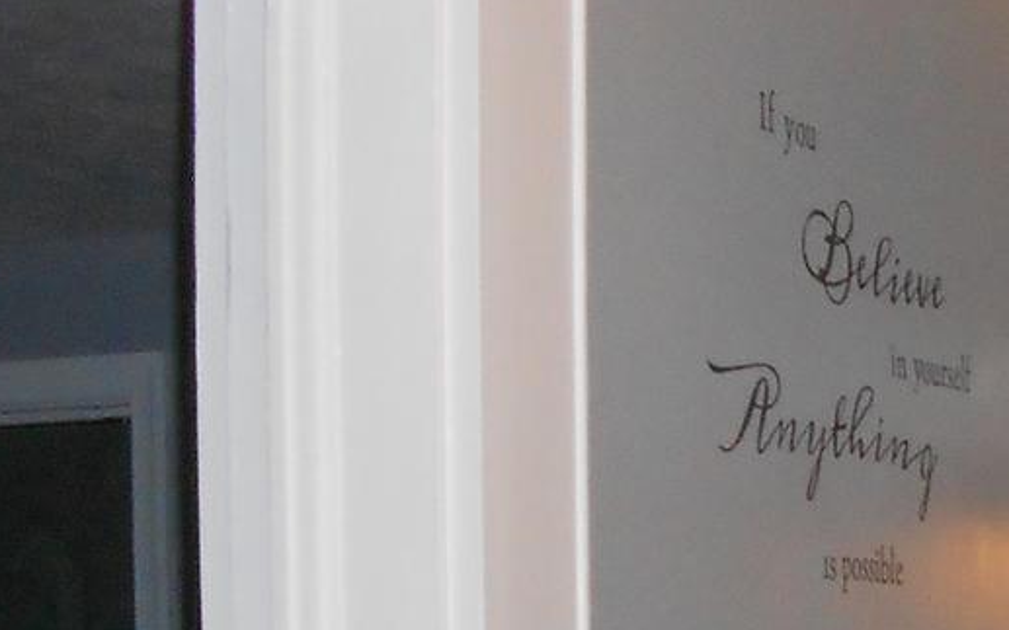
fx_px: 6461
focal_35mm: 235
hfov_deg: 8.7
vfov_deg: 5.4
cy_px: 1385
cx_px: 1602
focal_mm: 10
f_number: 4.9
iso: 250
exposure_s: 1/60
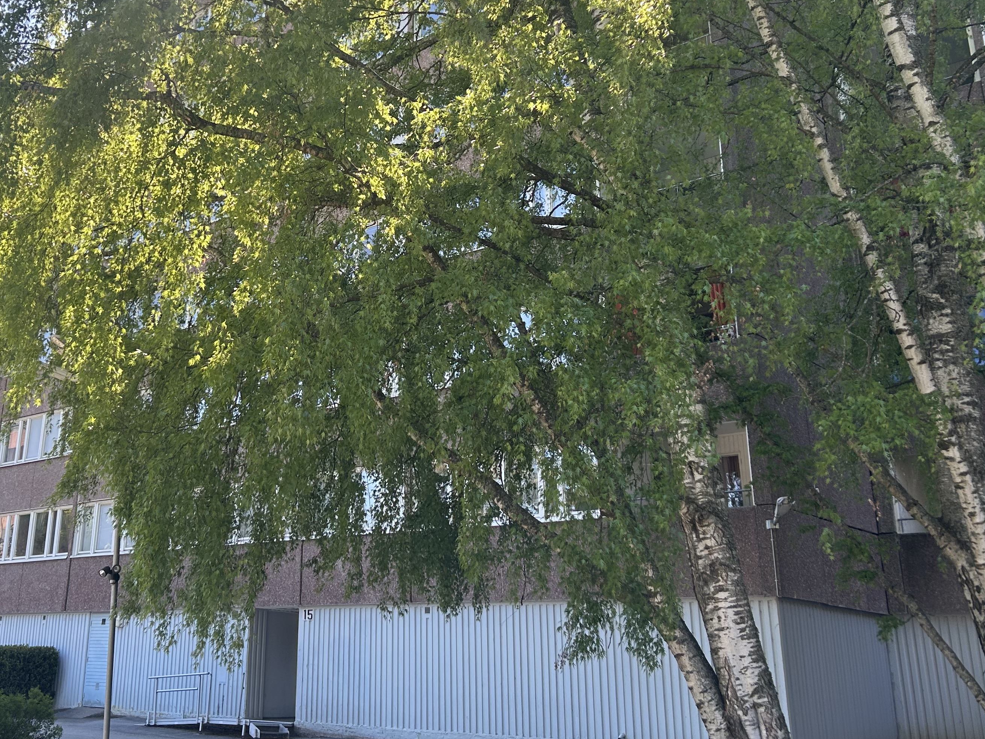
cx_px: 331
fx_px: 1138
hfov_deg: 46.1
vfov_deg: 35.7
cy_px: 257
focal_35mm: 40
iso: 50
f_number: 1.5
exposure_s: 1/526
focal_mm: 5.7
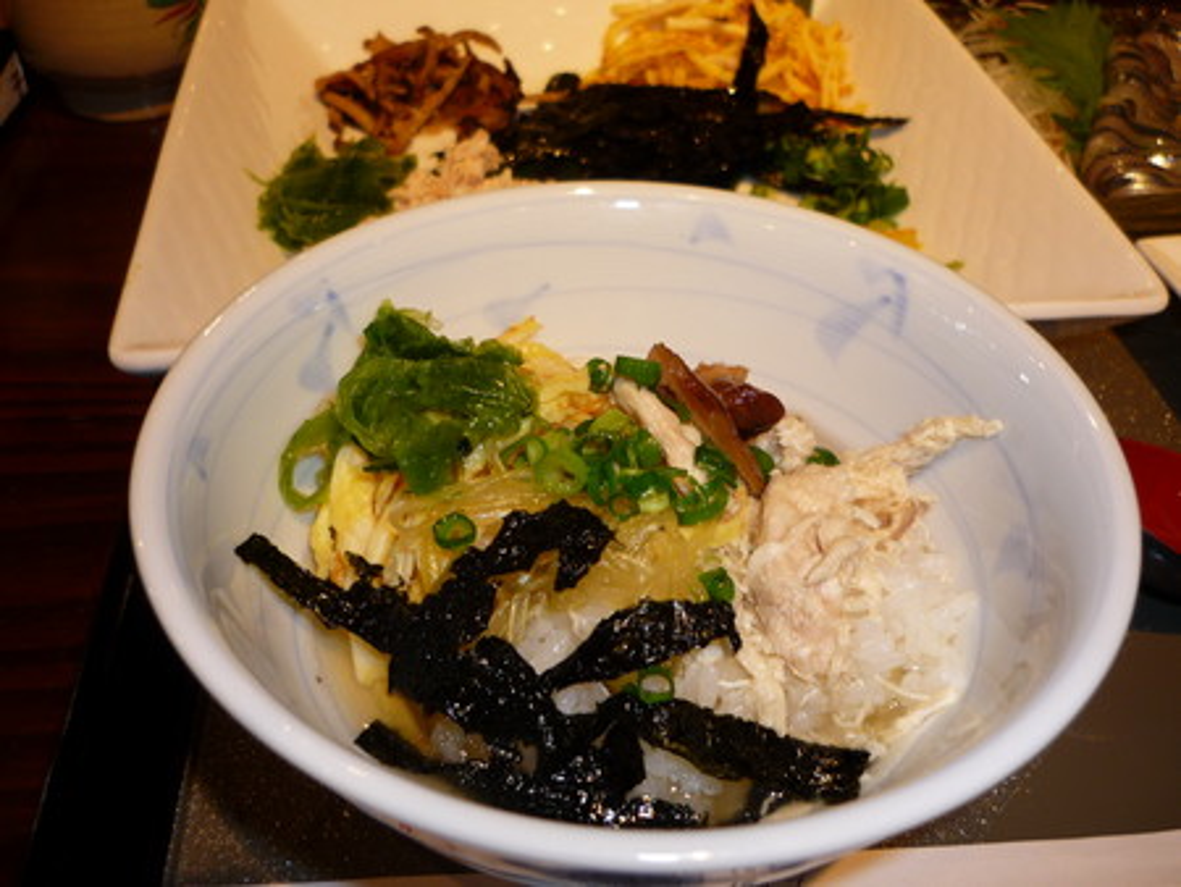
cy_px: 444
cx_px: 590
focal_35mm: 33
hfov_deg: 55.3
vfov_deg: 43.0
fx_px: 1126
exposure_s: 1/30
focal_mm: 5.5
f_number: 2.8
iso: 100
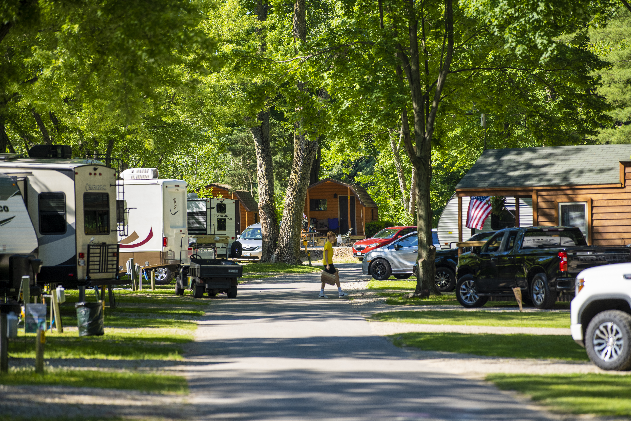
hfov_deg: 10.3
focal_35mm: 200
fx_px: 3505
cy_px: 210
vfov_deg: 6.9
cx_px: 316
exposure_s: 1/500
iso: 500
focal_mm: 200
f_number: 2.8
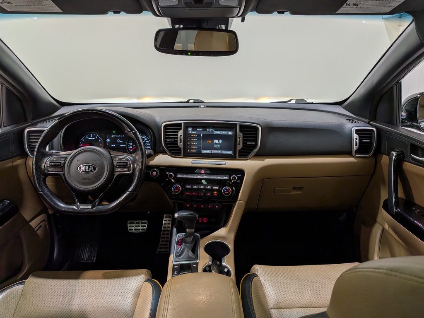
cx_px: 212
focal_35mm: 24
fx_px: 294
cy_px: 159
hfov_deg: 71.6
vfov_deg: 56.8
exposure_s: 1/291
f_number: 1.7
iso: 32
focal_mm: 4.53
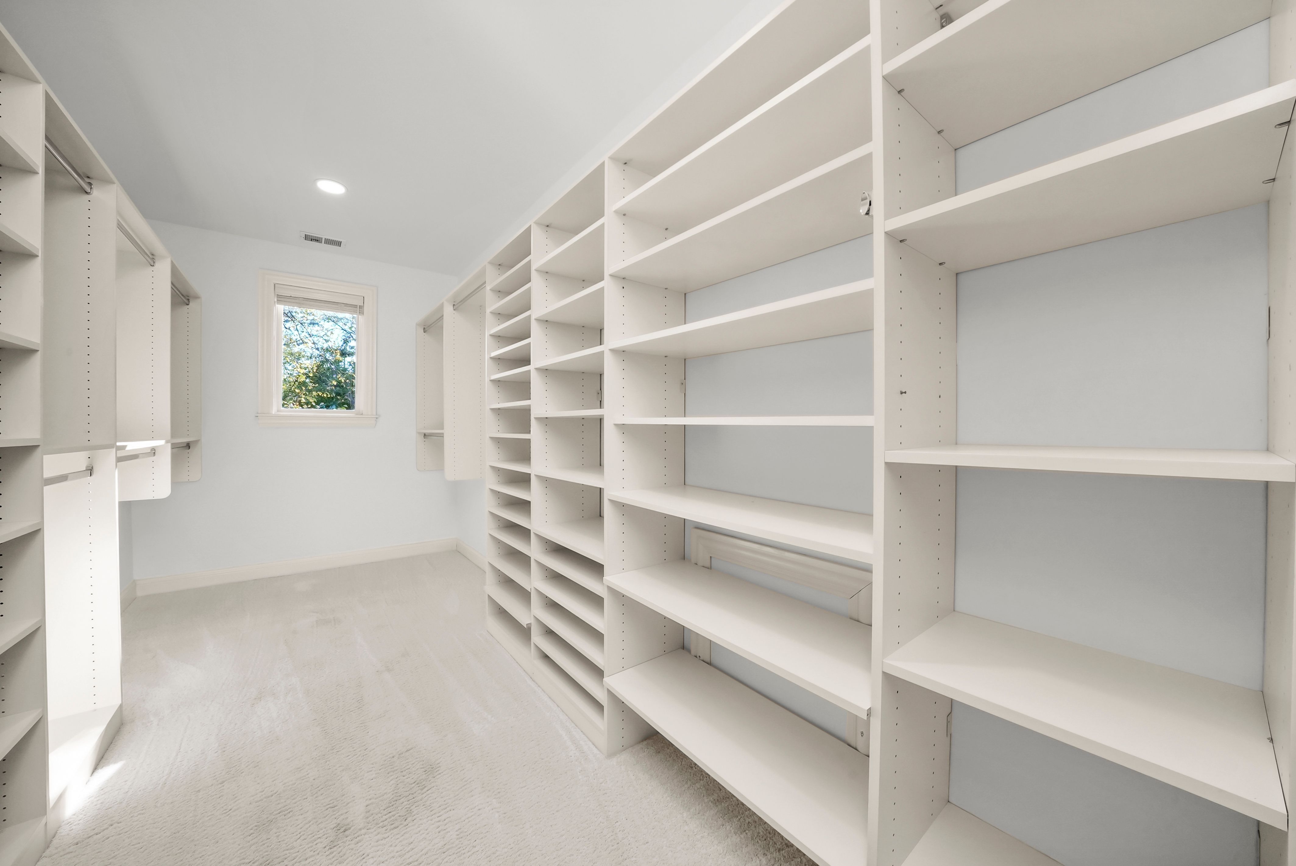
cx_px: 648
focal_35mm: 12
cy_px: 433
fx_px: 432
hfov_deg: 112.6
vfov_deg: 90.1
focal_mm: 12
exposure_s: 1/13
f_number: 13
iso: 2000
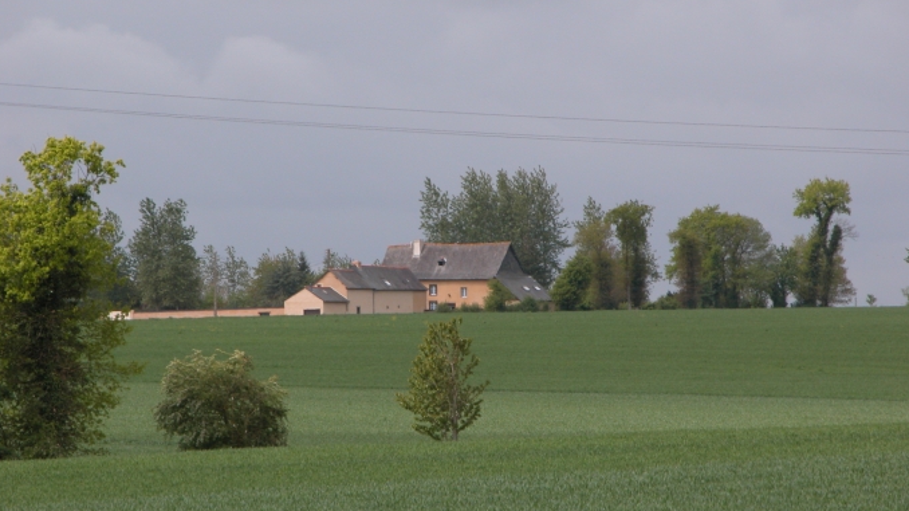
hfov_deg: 7.0
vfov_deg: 4.0
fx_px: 7398
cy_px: 262
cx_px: 456
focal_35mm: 307
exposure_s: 1/368
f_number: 5.9
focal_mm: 71.2
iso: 100
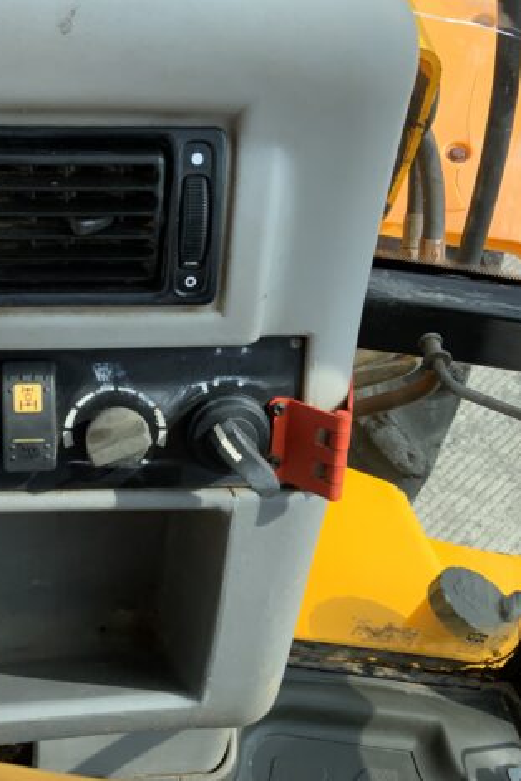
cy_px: 396
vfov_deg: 47.4
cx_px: 108
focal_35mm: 41
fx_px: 890
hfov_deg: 31.8
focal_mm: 3
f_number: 1.8
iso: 16
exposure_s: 1/540
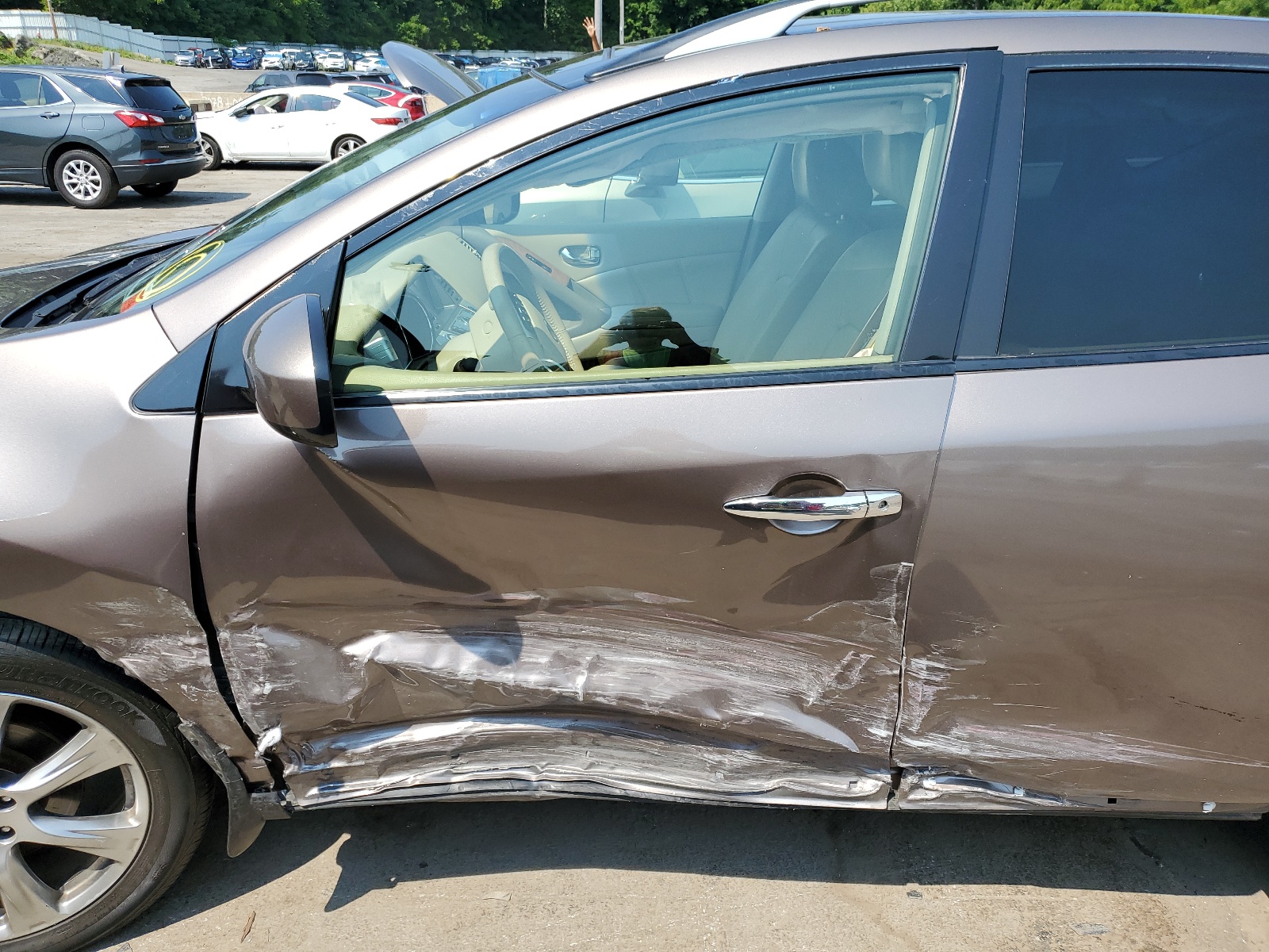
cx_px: 634
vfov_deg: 53.1
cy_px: 476
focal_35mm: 26
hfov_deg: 67.3
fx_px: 953
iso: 50
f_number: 1.5
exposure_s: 1/1667
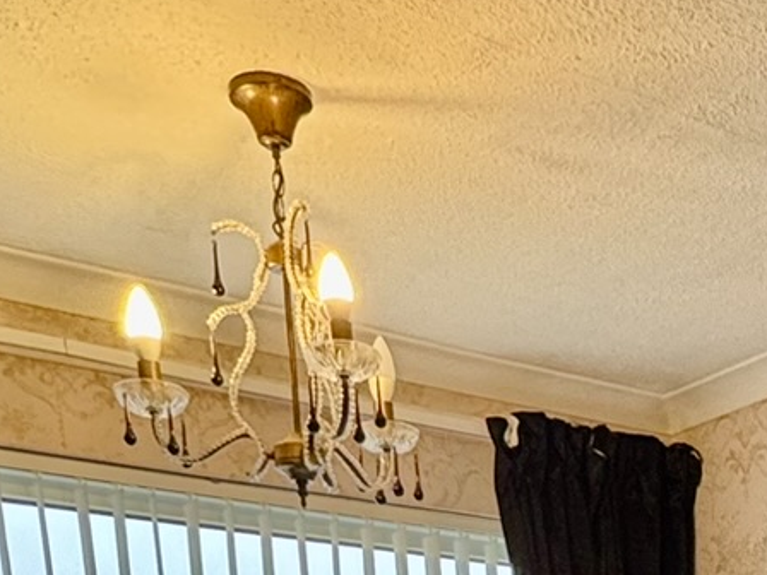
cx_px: 748
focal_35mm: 64
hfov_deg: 28.6
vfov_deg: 16.4
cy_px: 1208
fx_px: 1418
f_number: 2.2
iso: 200
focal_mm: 2.22
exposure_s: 1/100
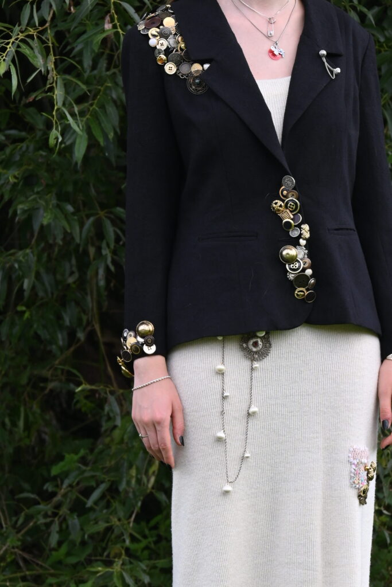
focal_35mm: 165
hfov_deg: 8.3
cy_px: 294
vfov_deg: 12.5
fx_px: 2694
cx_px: 196
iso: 140
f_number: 5.6
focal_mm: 110
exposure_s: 1/250
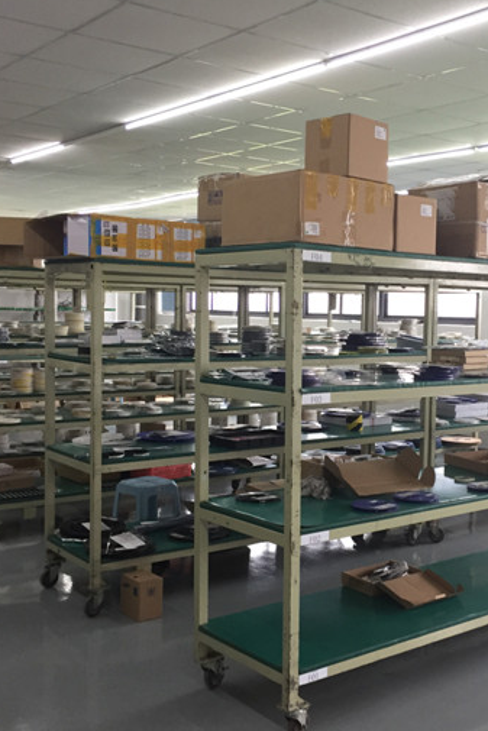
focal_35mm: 43
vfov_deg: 45.4
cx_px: 350
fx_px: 874
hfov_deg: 30.8
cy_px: 369
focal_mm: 4.15
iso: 64
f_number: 2.2
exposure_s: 1/33
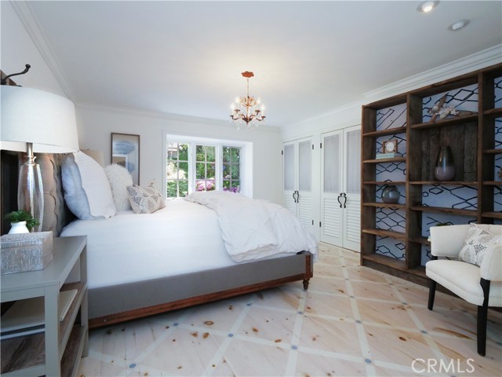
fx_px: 232
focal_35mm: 16
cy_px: 188
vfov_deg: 78.1
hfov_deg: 94.5
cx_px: 251
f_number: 9
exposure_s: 1/25
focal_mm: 8
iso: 1250
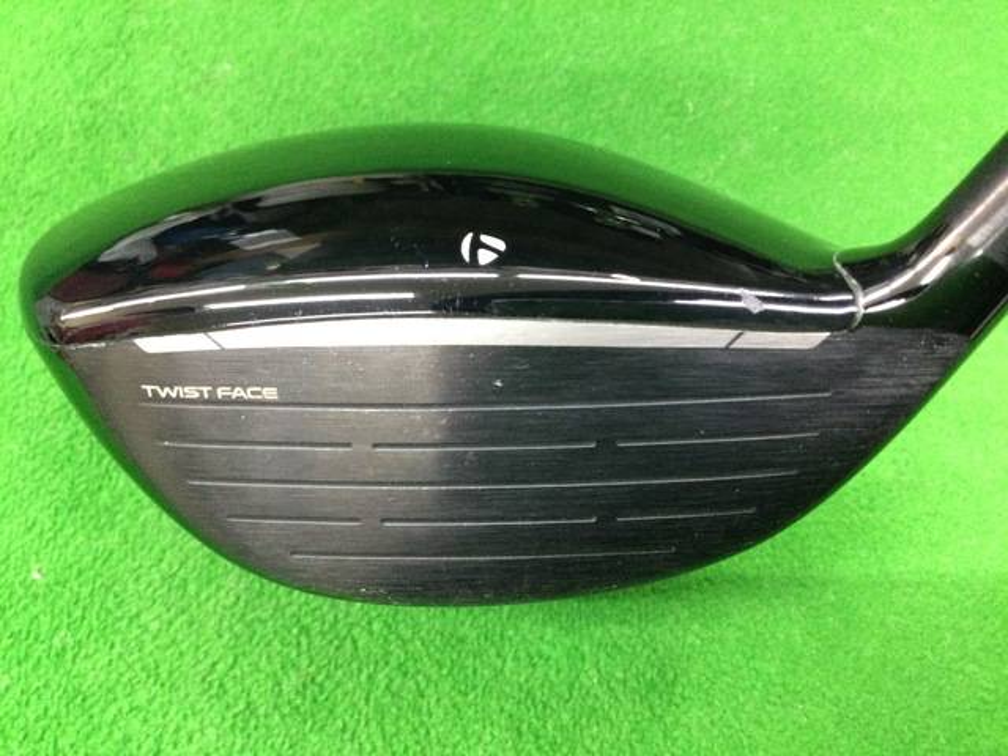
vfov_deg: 45.4
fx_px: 903
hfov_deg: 58.4
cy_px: 378
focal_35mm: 31
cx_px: 504
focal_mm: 3.3
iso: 200
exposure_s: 1/15
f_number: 2.4
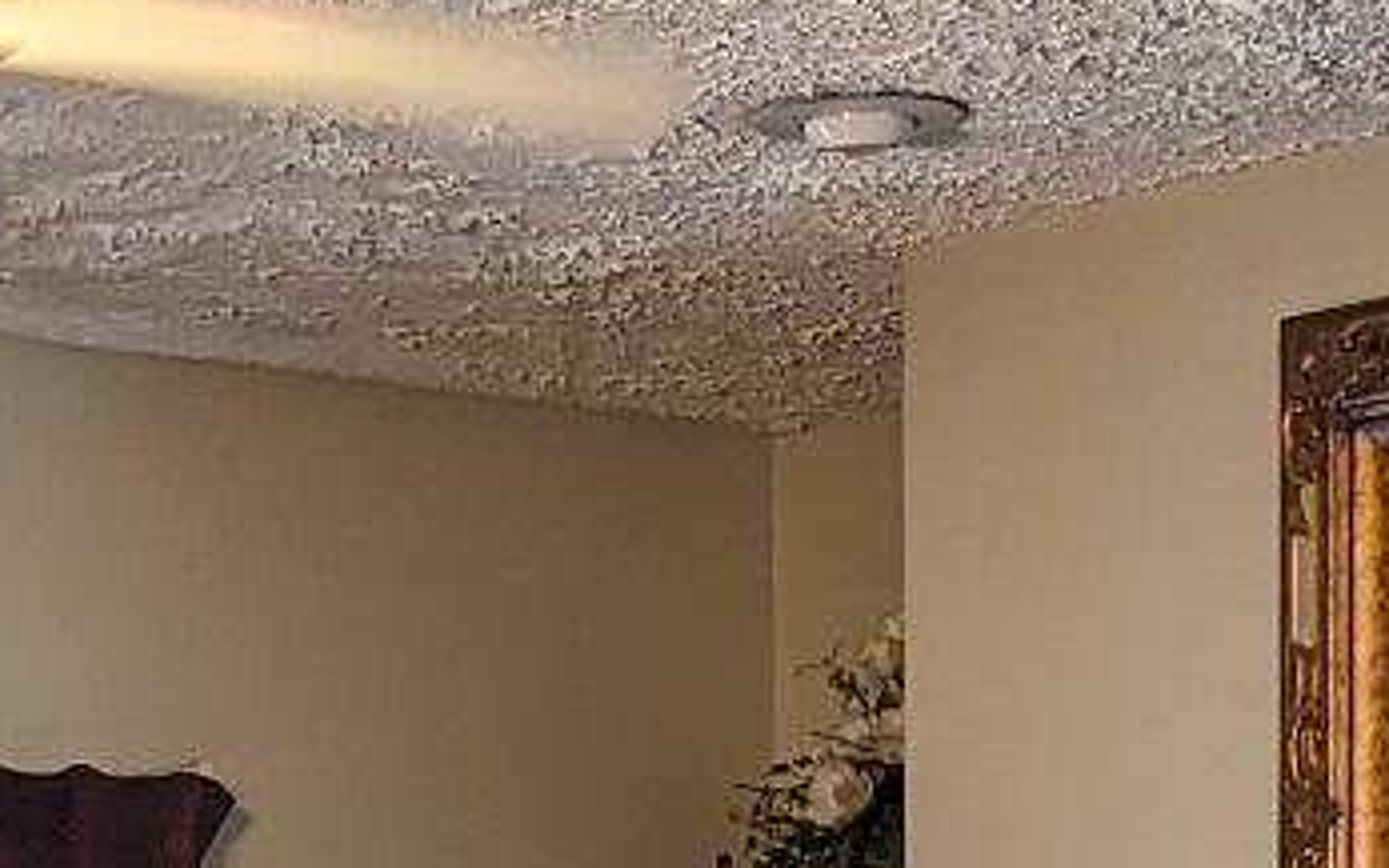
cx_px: 404
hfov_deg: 14.8
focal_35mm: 141
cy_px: 1714
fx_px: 5338
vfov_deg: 8.8
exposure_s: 1/40
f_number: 1.85
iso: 83
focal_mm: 6.81
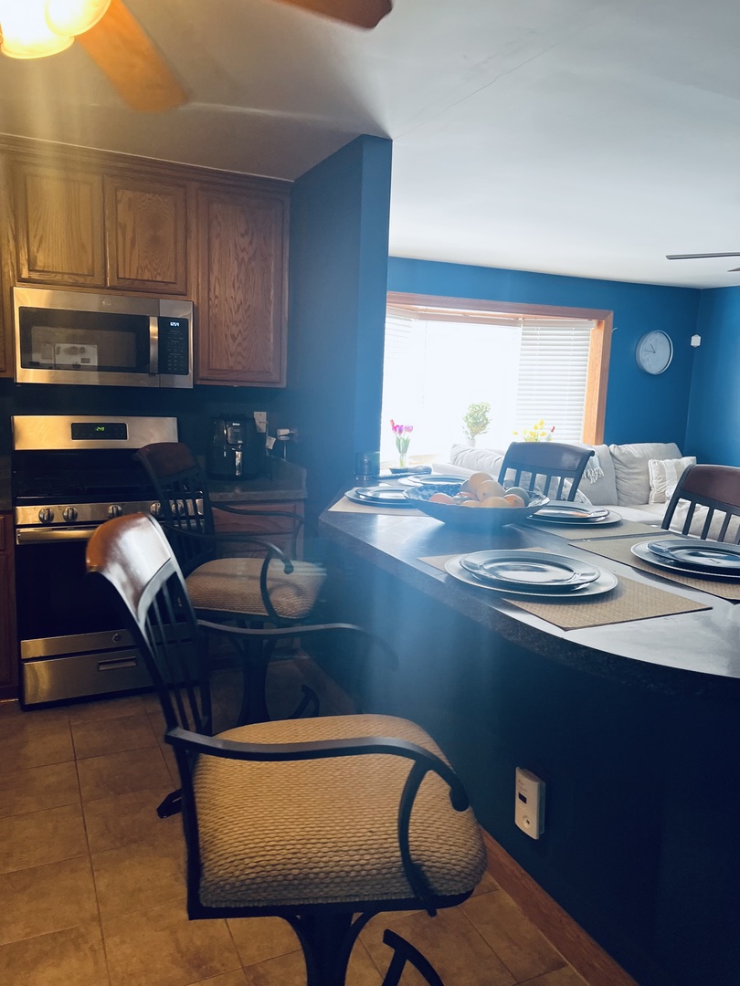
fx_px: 741
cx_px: 370
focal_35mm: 26
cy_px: 493
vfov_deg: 67.3
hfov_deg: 53.1
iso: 100
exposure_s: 1/120
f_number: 1.5
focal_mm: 5.7
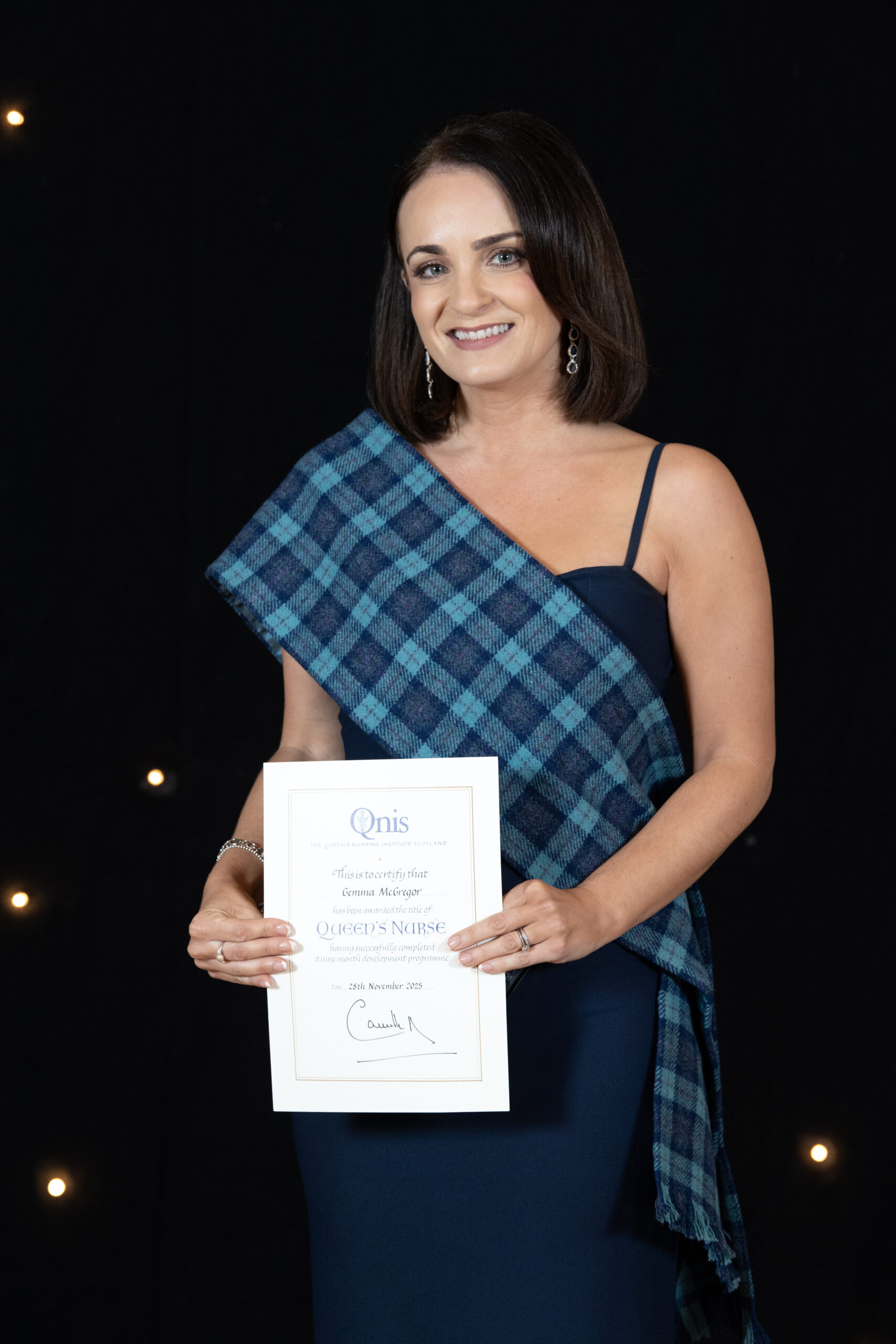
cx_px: 448
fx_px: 5039
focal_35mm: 135
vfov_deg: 15.2
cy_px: 672
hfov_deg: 10.2
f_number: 5
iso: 2000
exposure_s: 1/125
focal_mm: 135
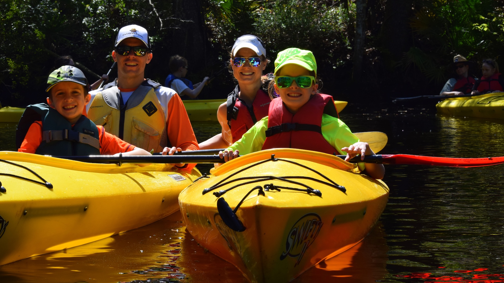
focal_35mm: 91
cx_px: 241
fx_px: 1210
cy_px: 117
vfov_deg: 13.4
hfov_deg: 23.5
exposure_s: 1/320
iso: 400
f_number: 14
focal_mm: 55
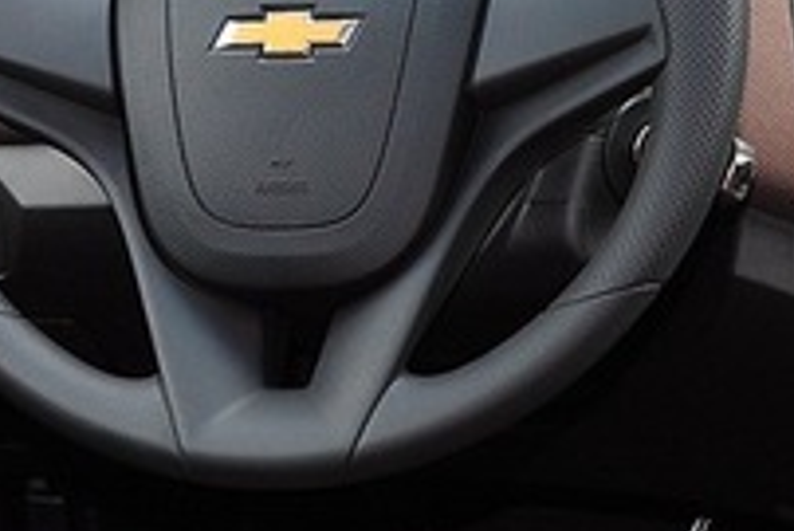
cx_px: 1124
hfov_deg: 15.1
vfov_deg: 10.7
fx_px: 2803
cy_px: 33
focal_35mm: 127
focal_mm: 18
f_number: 6.3
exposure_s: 1/60
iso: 400
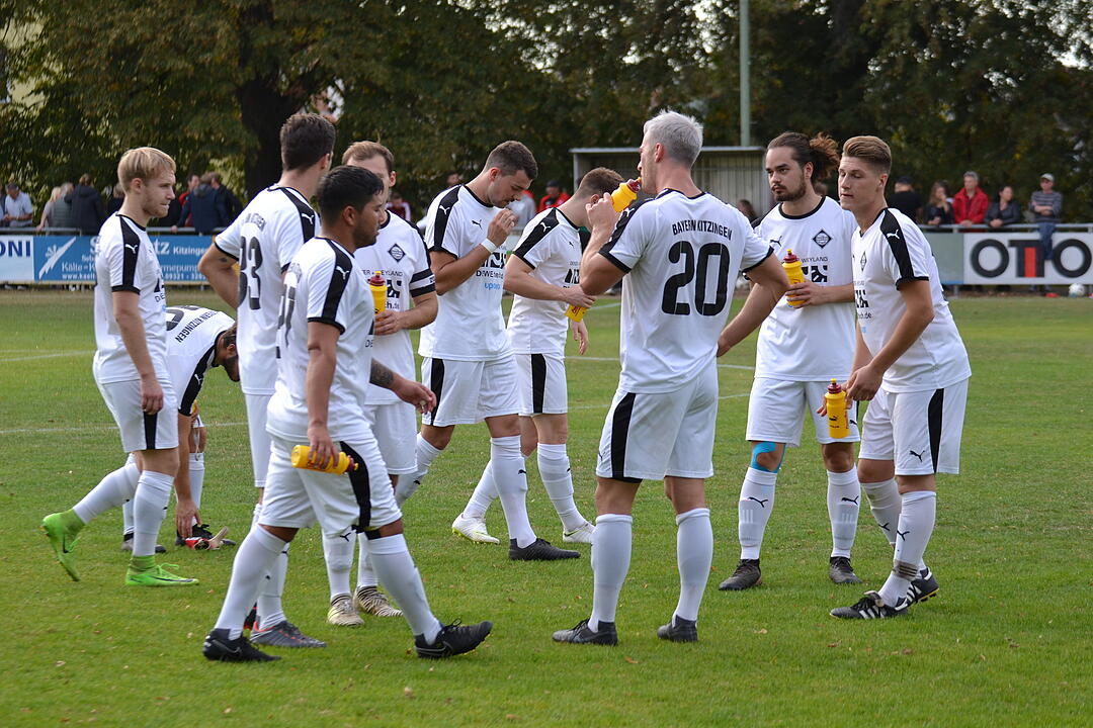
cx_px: 546
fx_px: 4326
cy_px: 364
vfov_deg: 9.6
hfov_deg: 14.4
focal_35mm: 142
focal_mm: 95
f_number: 4.2
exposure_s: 1/500
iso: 400
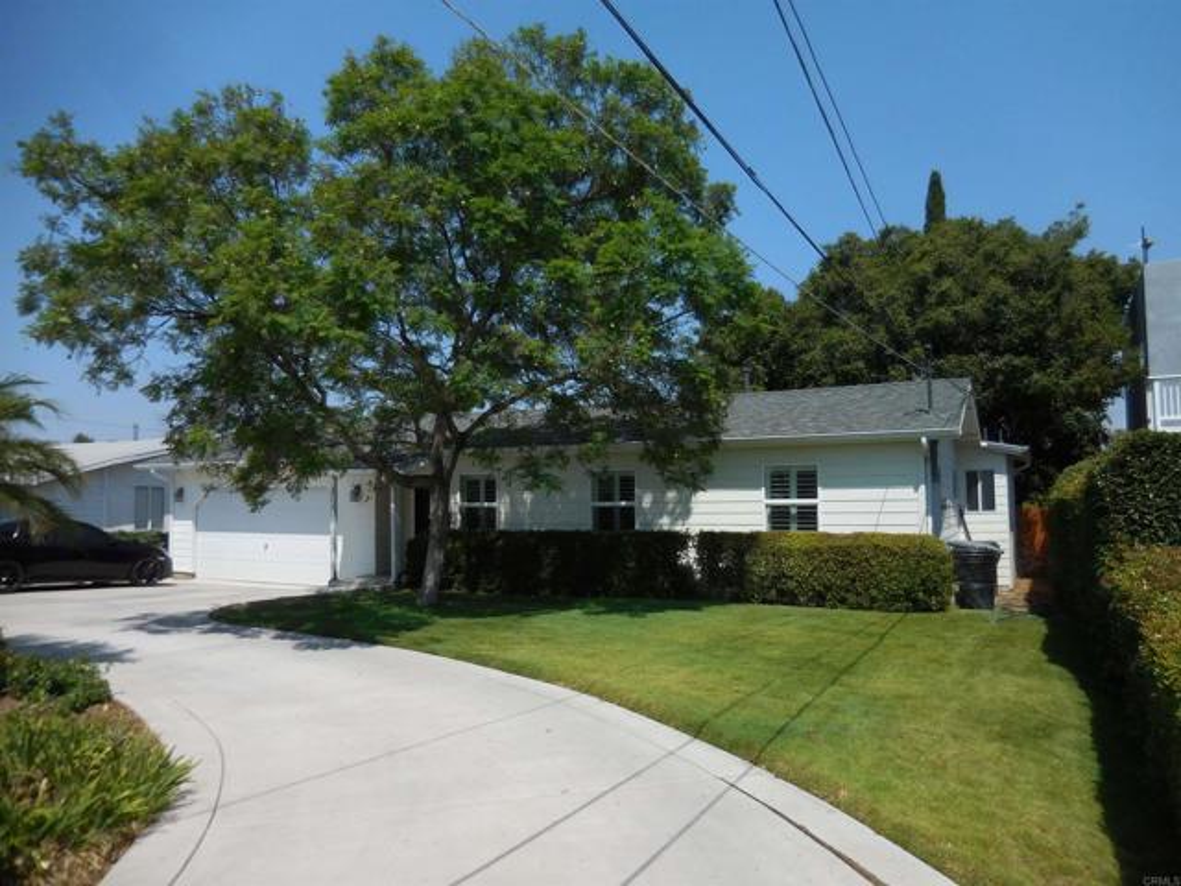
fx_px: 853
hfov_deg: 69.4
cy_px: 443
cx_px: 590
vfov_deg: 54.9
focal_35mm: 25
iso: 125
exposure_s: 1/2000
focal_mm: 4.5
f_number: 3.3
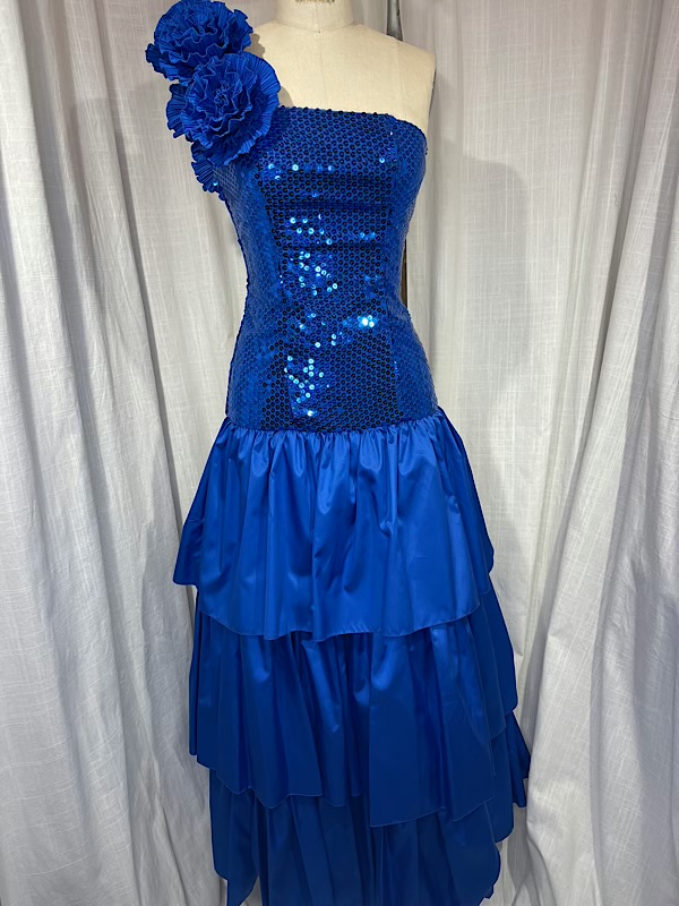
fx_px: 654
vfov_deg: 69.4
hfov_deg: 54.9
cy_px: 453
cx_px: 340
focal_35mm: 25
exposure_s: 1/120
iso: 40
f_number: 1.6
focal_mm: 5.1
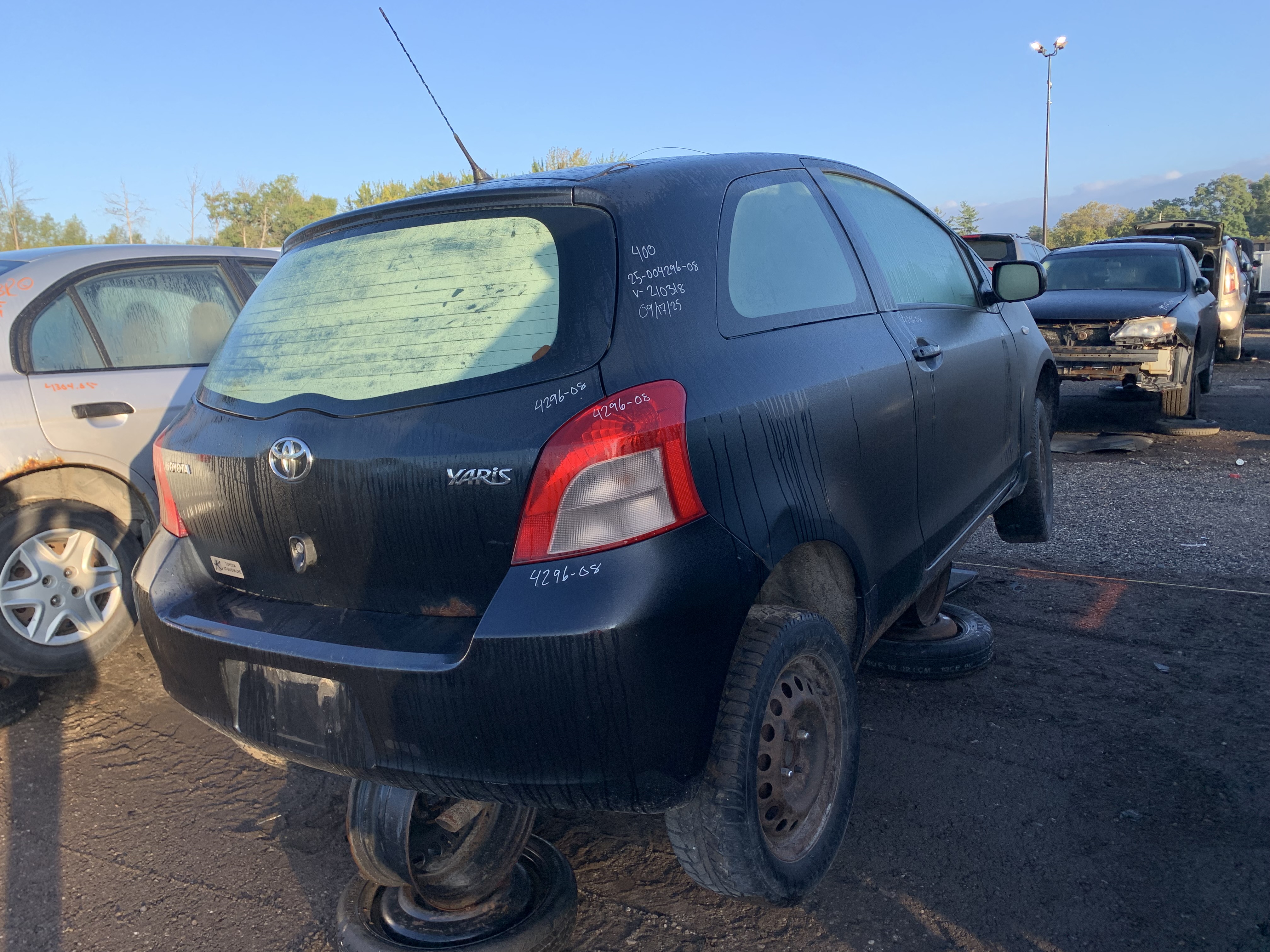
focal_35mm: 26
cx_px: 635
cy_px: 476
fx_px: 954
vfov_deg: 53.1
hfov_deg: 67.3
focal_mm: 4.25
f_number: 1.8
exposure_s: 1/543
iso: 25
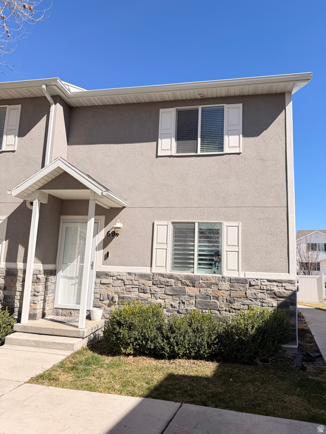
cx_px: 163
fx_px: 301
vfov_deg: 71.6
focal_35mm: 24
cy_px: 217
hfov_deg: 56.8
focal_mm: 6.76
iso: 80
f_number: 1.78
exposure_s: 1/3279
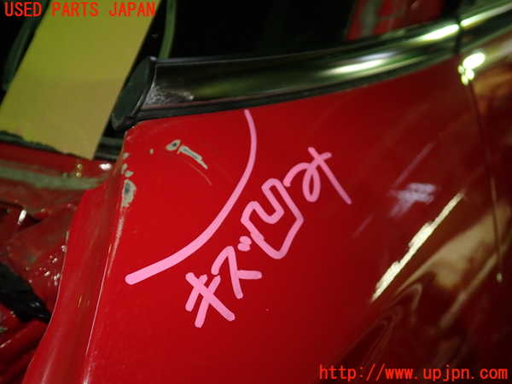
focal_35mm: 30
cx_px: 256
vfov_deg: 46.8
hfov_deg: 60.0
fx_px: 444
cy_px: 192
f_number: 2.3
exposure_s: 1/50
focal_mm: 5.4
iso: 200
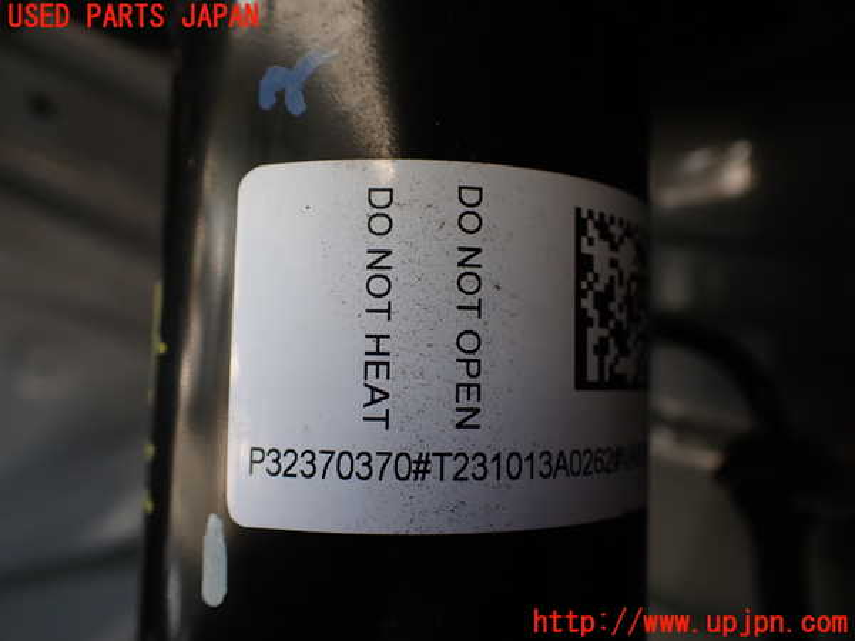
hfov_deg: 60.0
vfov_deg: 46.8
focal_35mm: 30
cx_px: 428
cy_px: 320
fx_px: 741
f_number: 2.3
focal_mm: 5.4
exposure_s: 1/125
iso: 125
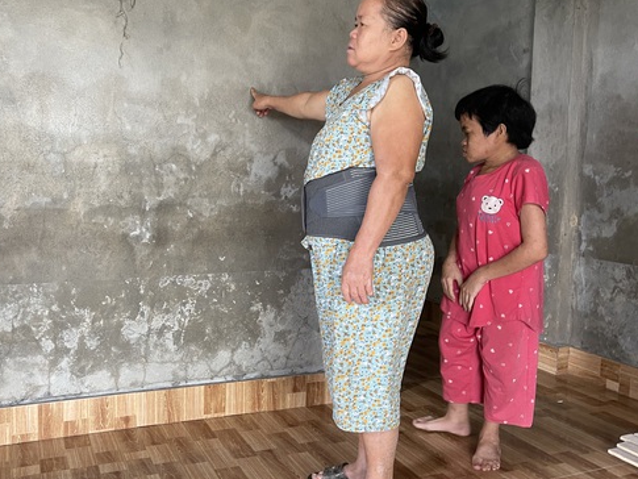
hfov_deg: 54.6
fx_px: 608
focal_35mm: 33
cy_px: 225
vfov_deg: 42.9
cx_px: 235
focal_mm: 5.1
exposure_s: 1/65
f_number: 1.6
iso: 125
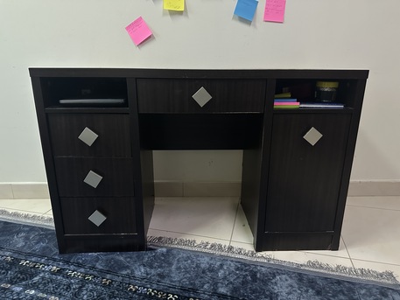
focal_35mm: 24
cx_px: 200
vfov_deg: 56.8
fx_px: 277
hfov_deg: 71.6
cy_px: 150
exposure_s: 1/33
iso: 800
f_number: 1.78
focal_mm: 6.86
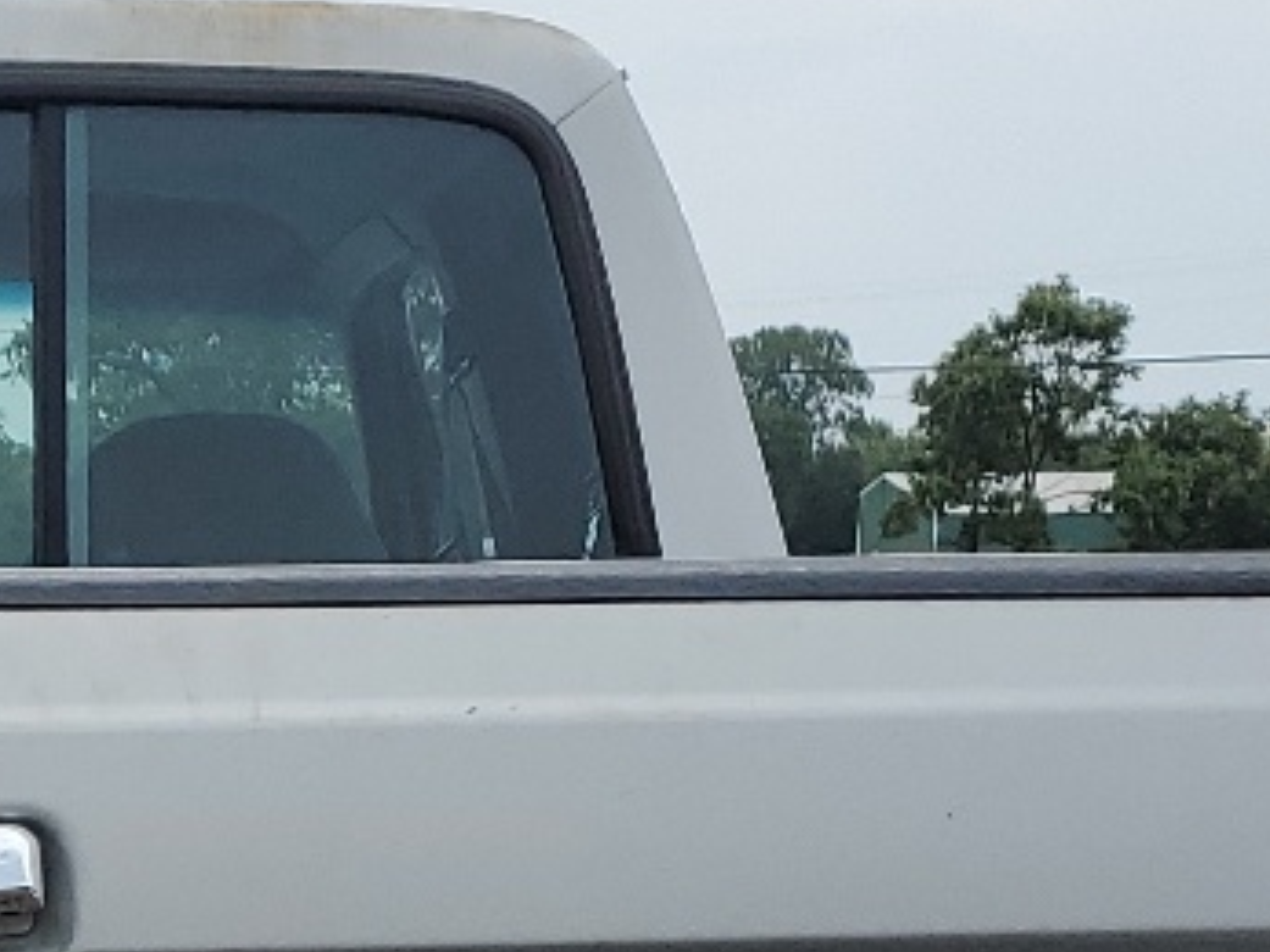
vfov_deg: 11.6
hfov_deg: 15.9
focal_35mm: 120
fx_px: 4401
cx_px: -201
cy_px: 1615
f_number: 1.5
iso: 50
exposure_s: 1/1429
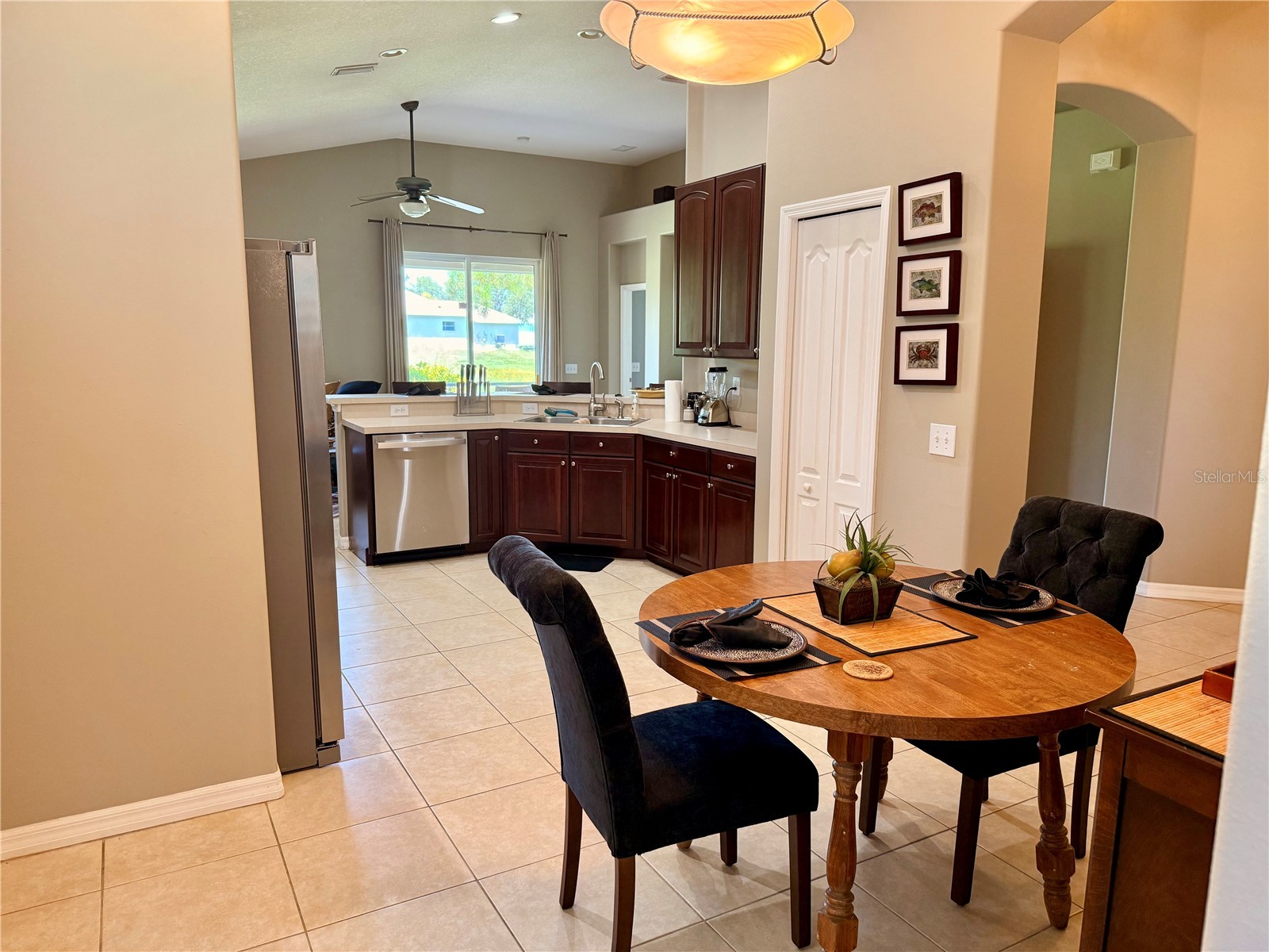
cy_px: 476
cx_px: 634
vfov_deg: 56.8
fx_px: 880
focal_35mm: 24
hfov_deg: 71.6
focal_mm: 6.76
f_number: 1.78
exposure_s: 1/60
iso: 250
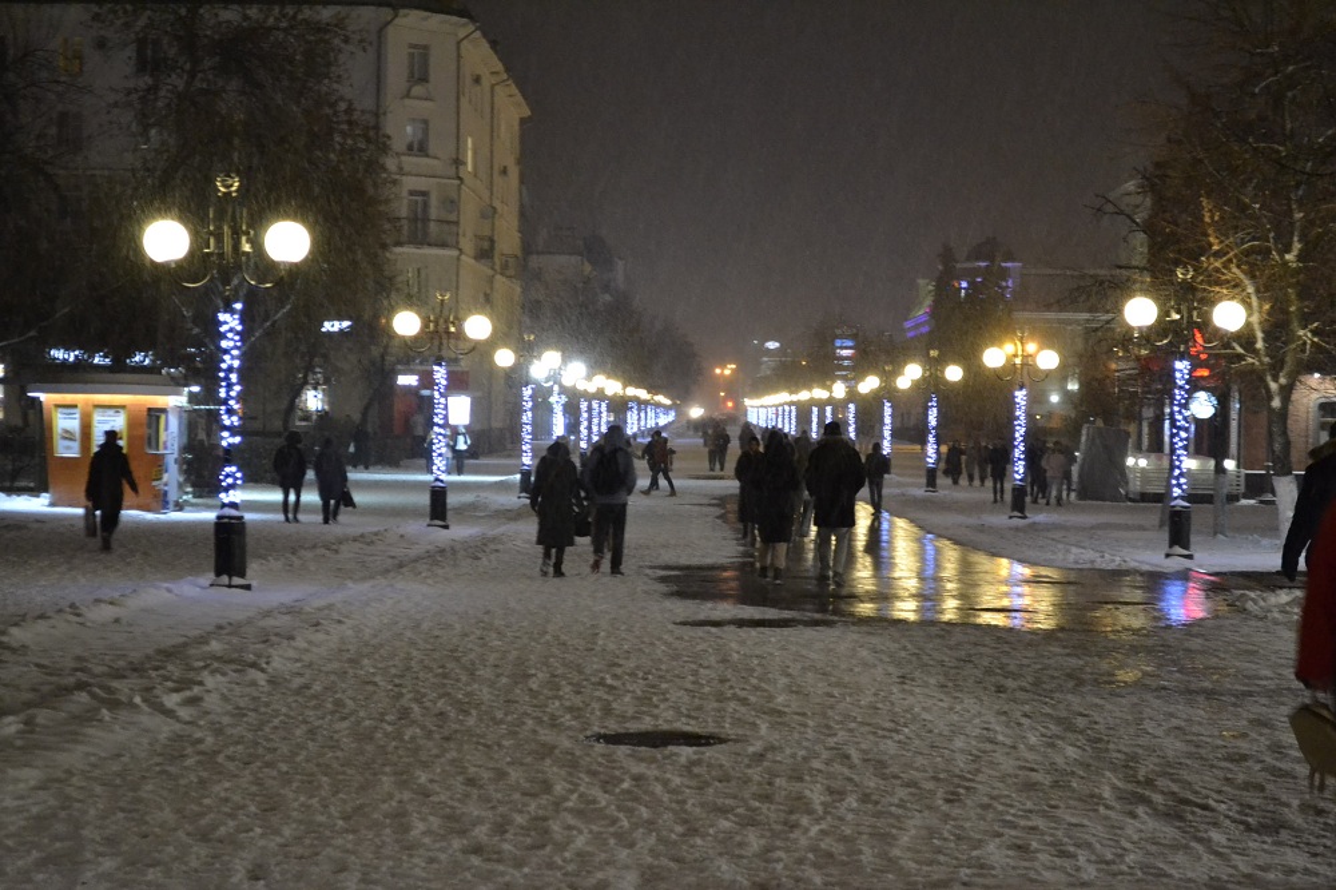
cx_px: 668
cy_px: 445
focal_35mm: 72
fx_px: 2671
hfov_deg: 28.1
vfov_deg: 18.9
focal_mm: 48
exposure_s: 1/20
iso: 3200
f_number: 5.6
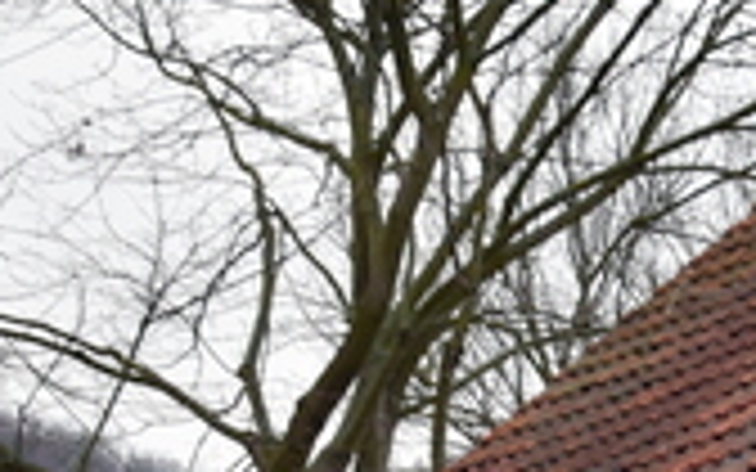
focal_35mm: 204
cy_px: 845
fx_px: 4203
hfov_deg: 9.8
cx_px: 1287
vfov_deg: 6.3
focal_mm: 28
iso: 400
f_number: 7.1
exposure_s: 1/40
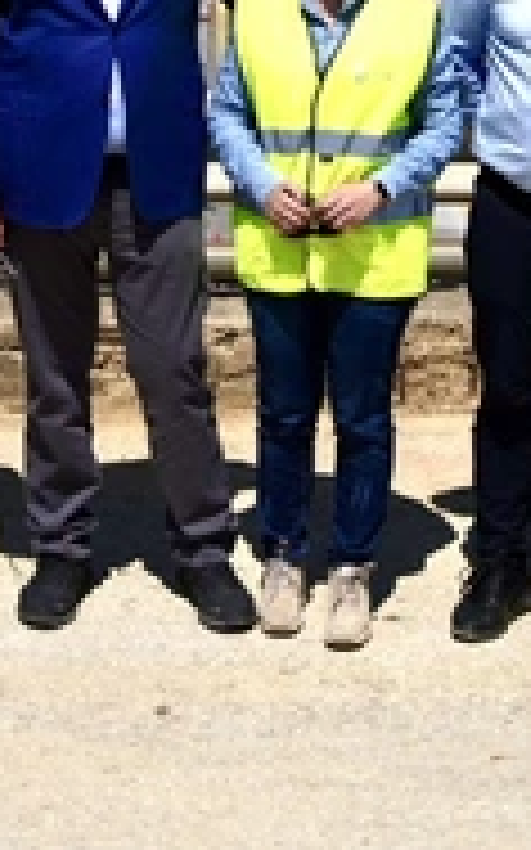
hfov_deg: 10.6
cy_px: -121
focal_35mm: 123
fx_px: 2850
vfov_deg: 16.4
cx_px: 189
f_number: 2.2
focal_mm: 35
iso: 50
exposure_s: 1/8000
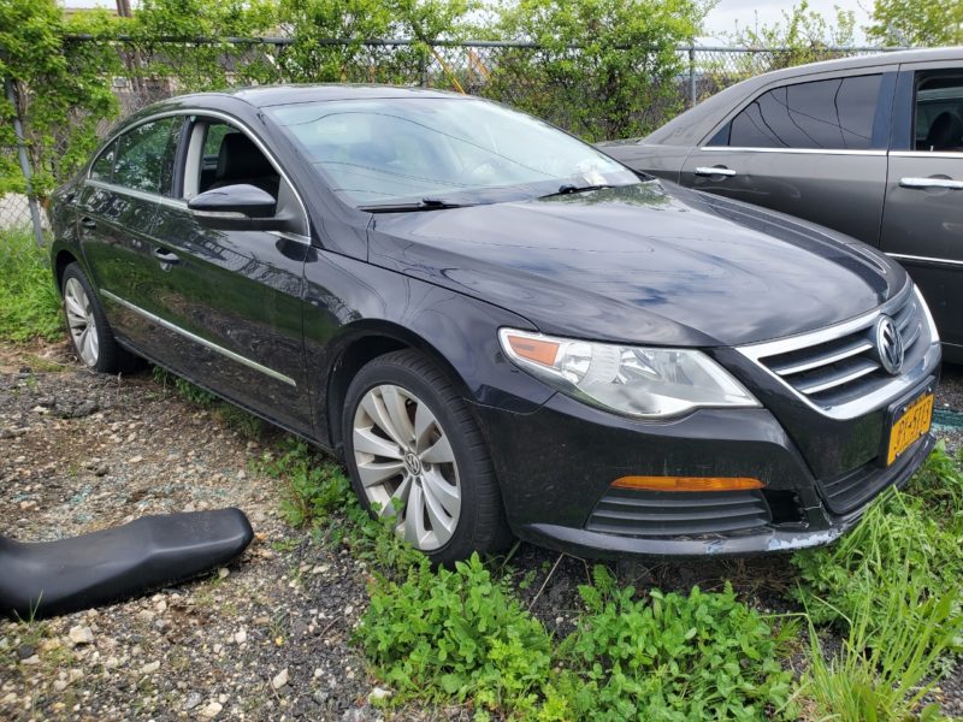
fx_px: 723
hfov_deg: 67.3
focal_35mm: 26
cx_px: 482
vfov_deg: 53.1
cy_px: 361
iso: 50
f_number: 2.4
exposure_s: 1/952
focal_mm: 4.3
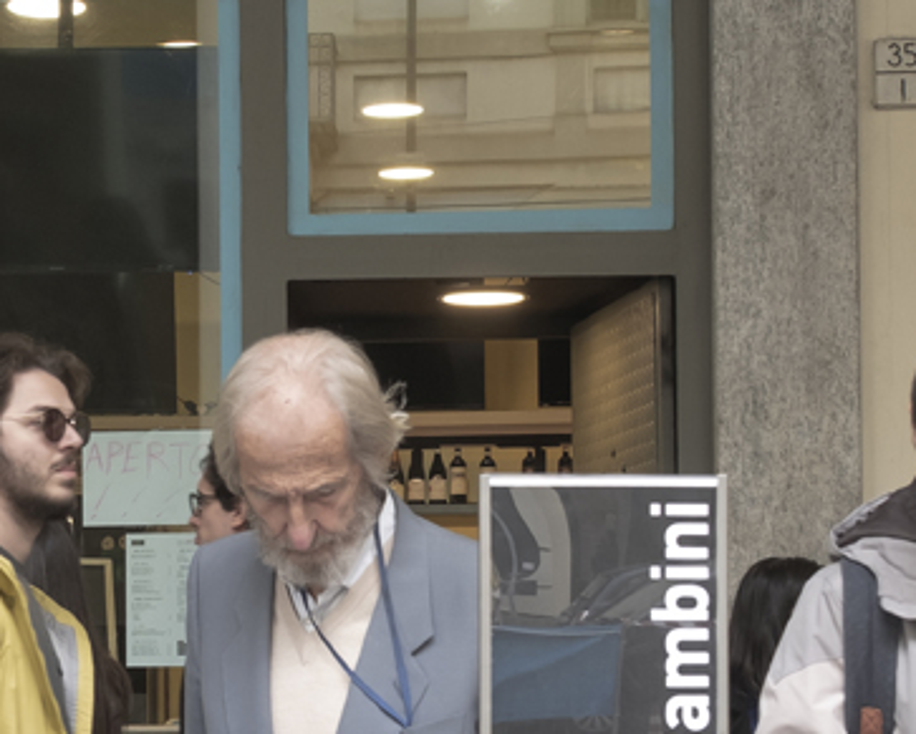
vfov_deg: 16.5
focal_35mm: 93
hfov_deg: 20.3
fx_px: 2523
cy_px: 573
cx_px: 182
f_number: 5
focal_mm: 20.2
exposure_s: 1/125
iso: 640
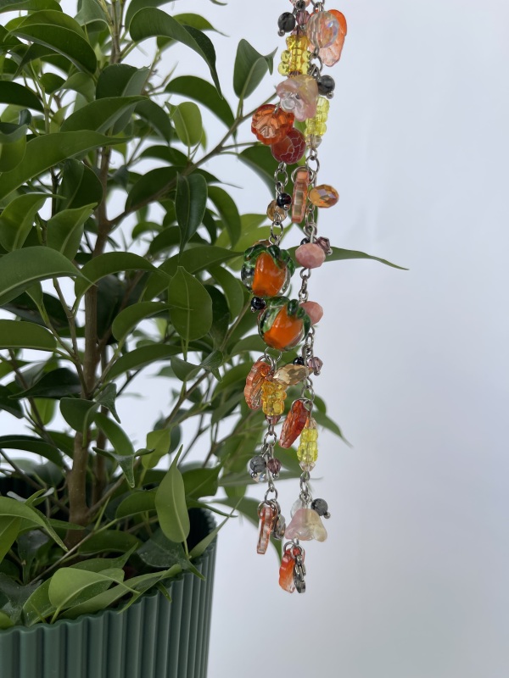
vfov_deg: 69.4
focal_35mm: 25
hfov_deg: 54.9
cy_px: 339
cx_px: 254
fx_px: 490
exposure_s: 1/923
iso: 32
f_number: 1.6
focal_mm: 5.1
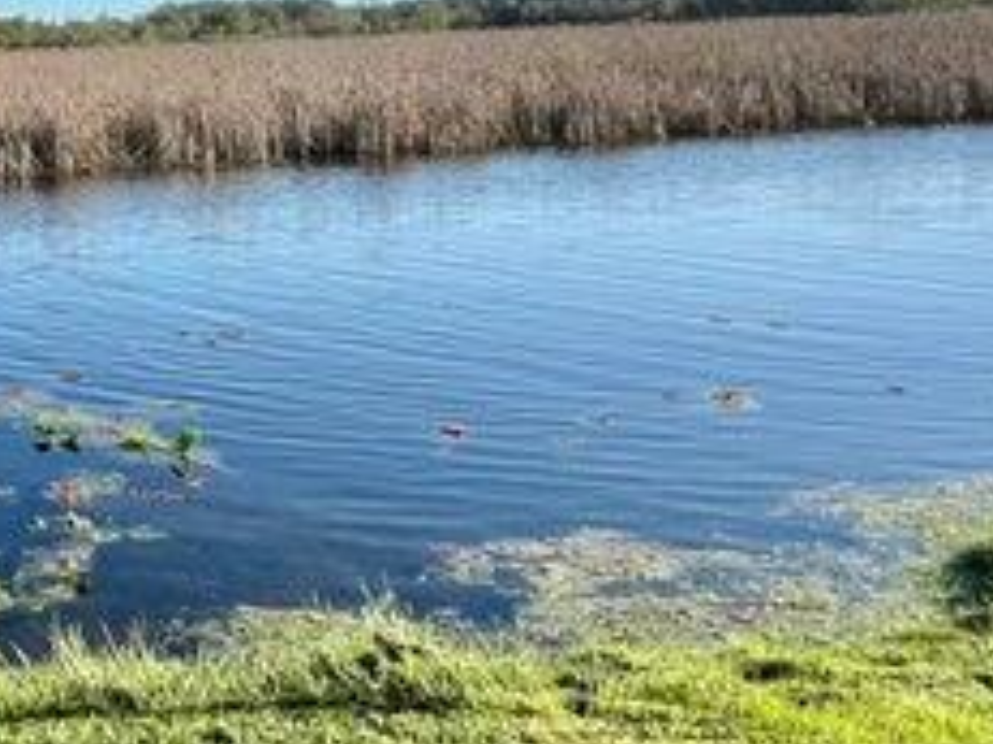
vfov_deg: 29.6
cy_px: 163
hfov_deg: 33.4
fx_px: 1376
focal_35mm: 48
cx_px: -153
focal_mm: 1.57
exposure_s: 1/1410
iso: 32
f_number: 1.8
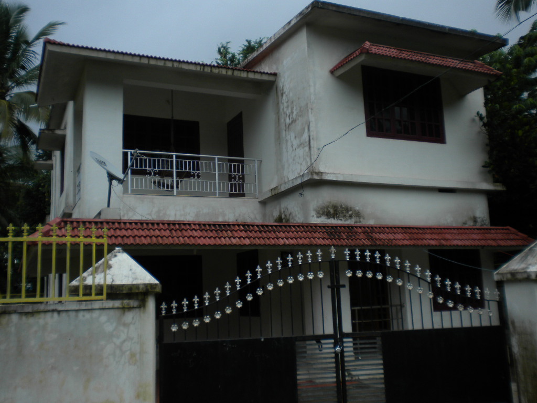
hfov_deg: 52.6
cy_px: 202
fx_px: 543
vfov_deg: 40.7
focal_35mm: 35
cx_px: 268
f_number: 4.6
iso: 80
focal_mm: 6.3
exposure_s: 1/354
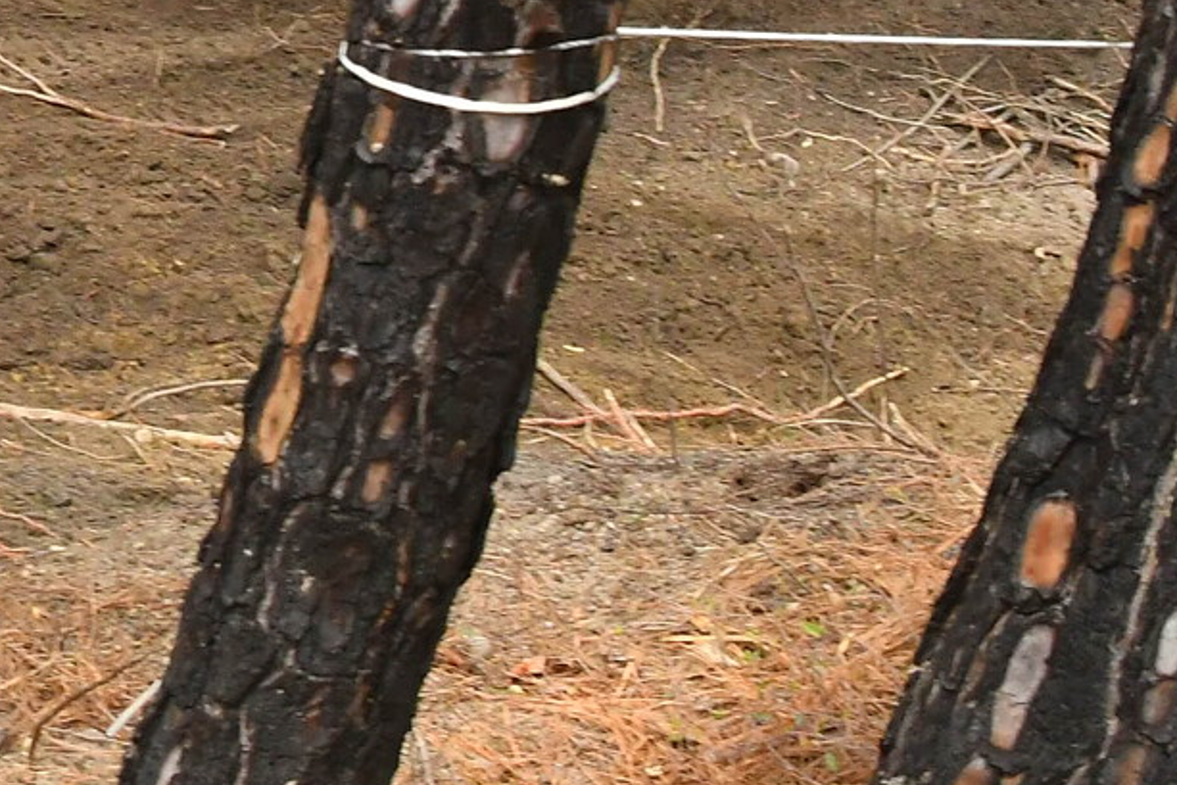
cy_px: -420
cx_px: -1037
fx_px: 3074
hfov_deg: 17.1
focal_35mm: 94
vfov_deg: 13.6
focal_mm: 16
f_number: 8
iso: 1250
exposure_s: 1/1000
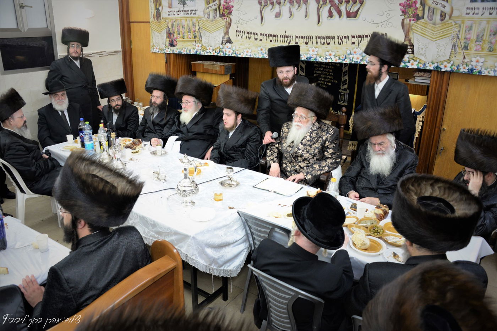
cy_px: 166
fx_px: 387
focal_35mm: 28
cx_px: 248
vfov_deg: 46.4
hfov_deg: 65.5
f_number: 5.6
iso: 1600
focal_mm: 28
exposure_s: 1/60
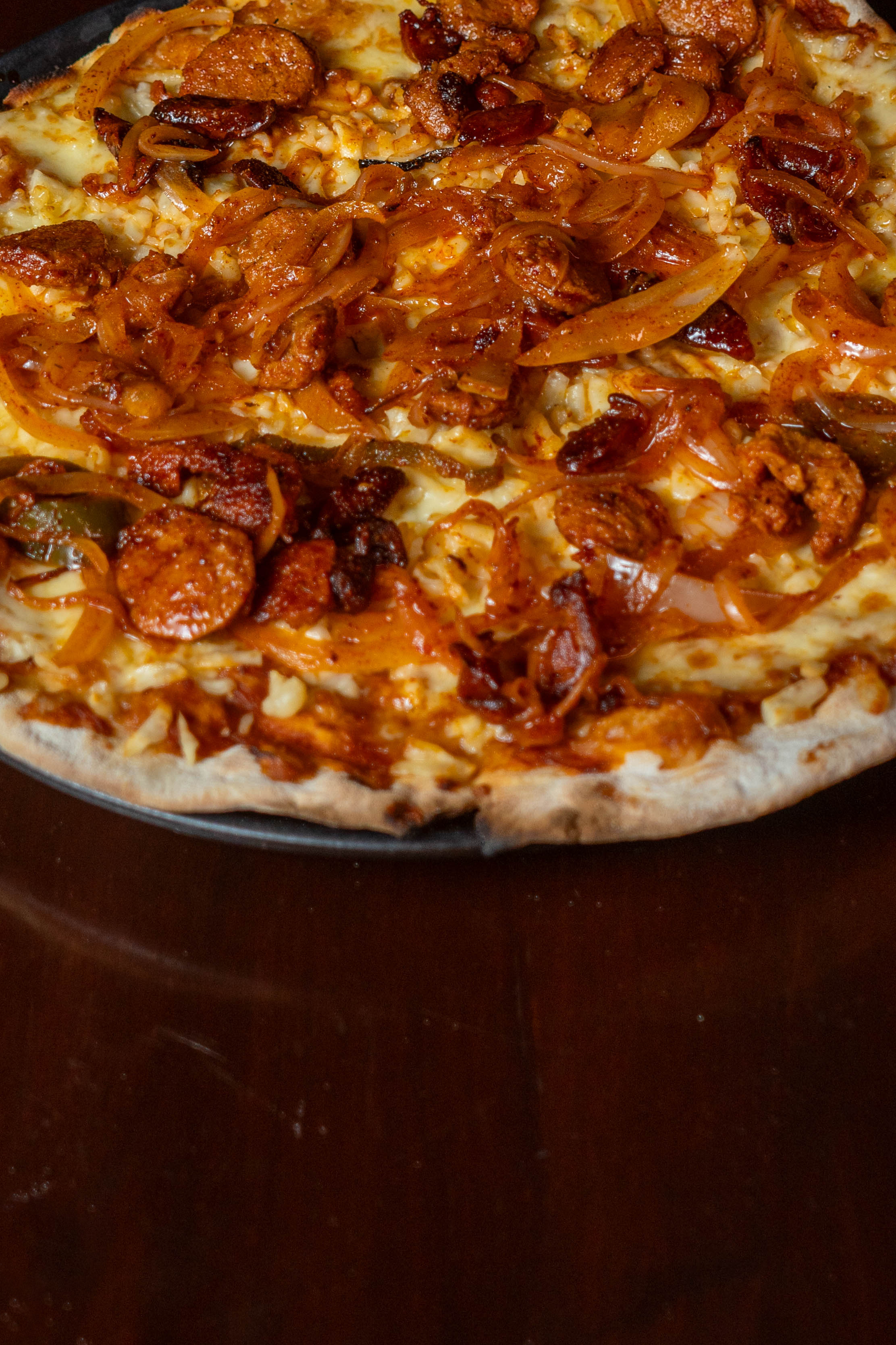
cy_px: 191
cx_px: 442
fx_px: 2911
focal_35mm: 78
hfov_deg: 17.5
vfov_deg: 25.4
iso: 100
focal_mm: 28
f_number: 4.5
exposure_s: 1/200
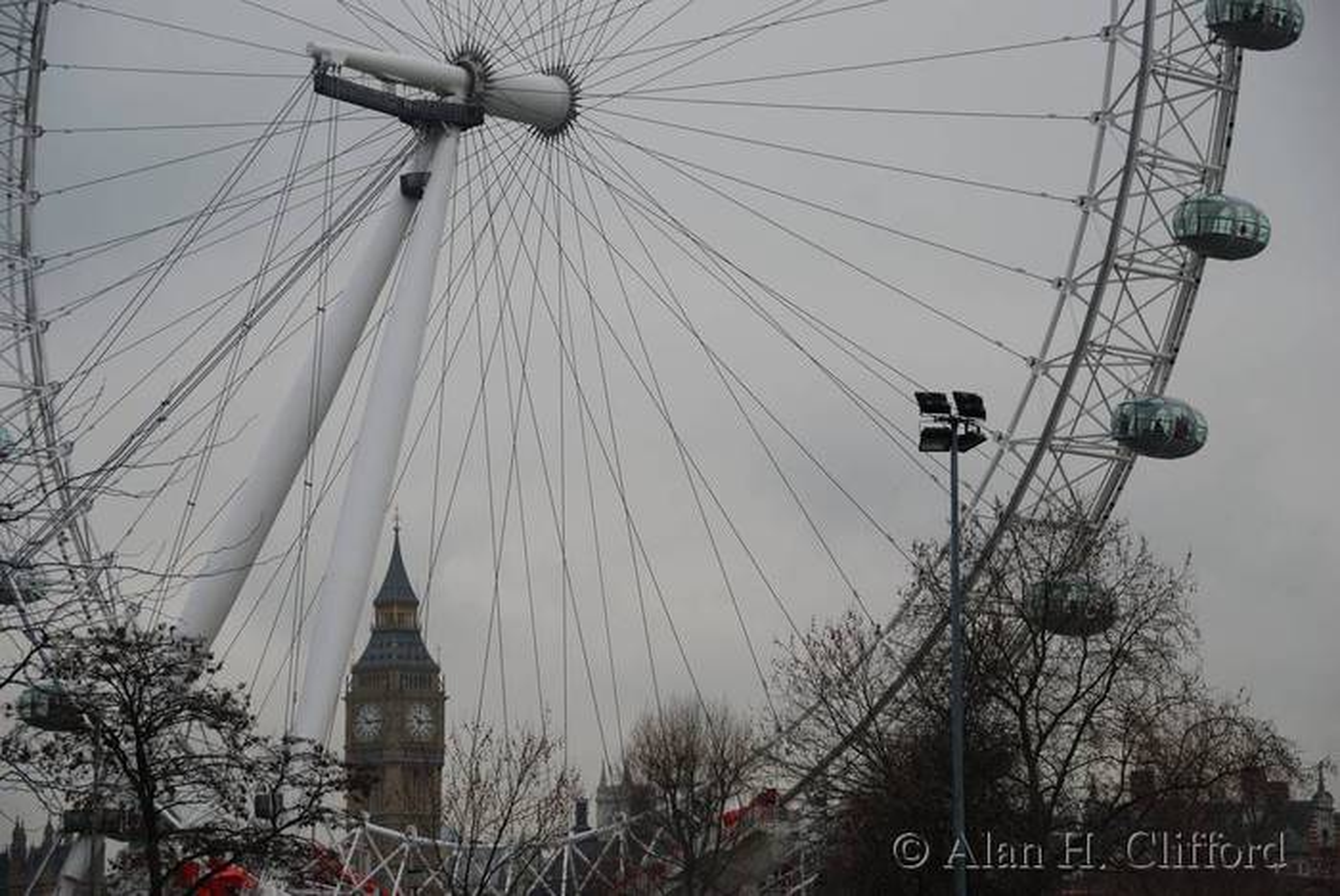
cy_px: 448
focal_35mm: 105
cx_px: 670
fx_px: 3911
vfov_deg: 13.1
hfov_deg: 19.4
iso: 100
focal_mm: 70
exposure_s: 1/100
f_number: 5
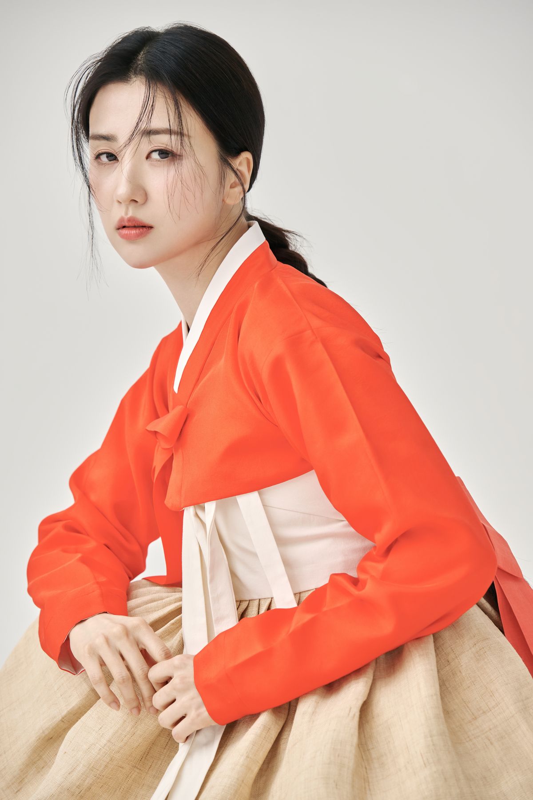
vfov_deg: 12.5
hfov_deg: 8.3
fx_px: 3664
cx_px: 266
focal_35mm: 165
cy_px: 400
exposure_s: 1/160
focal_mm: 165
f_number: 7.1
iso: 800
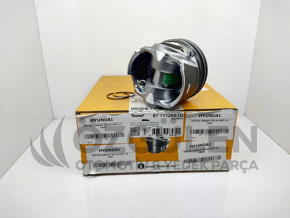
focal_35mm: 26
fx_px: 218
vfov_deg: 53.1
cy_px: 109
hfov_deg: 67.3
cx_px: 145
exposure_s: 1/100
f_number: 1.79
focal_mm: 4.74
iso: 138
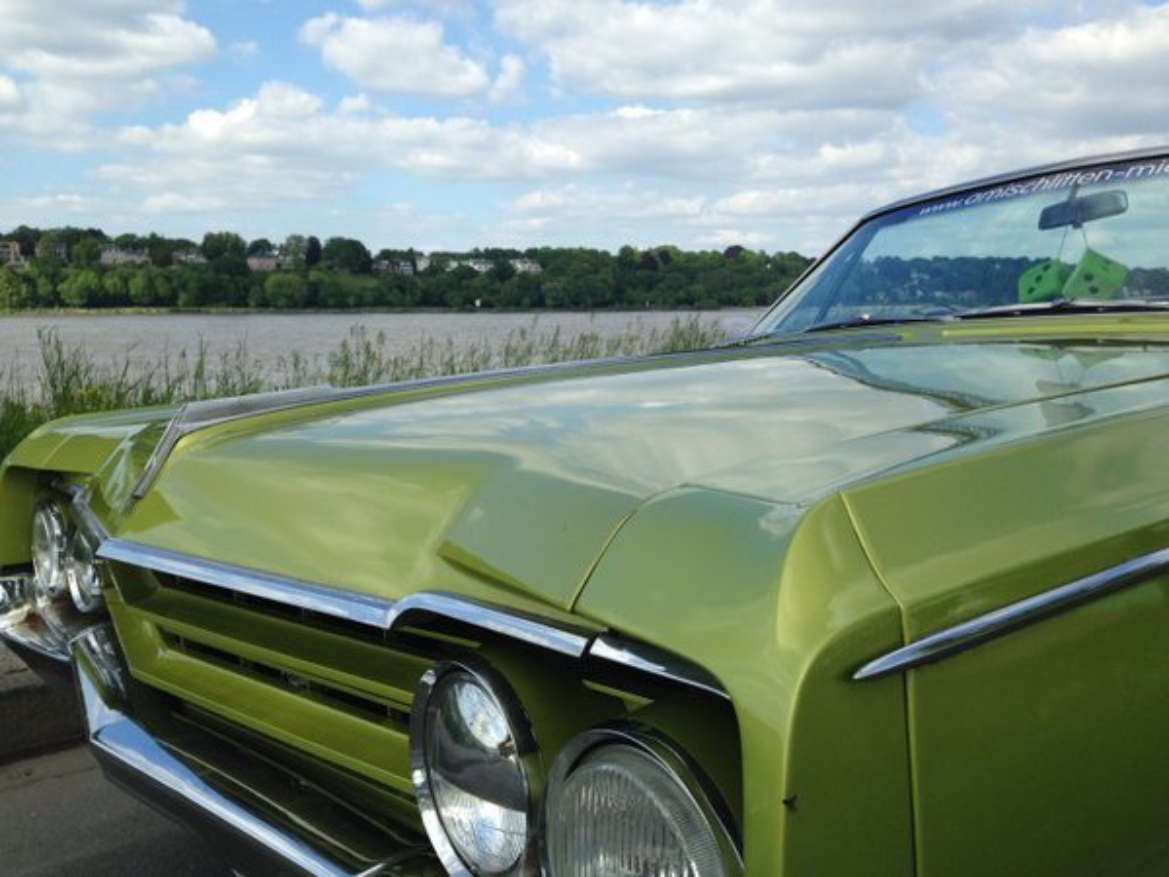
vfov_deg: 42.9
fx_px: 1114
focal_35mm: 33
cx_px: 584
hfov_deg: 55.4
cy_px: 438
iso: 50
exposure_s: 1/1323
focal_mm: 4.12
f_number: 2.4
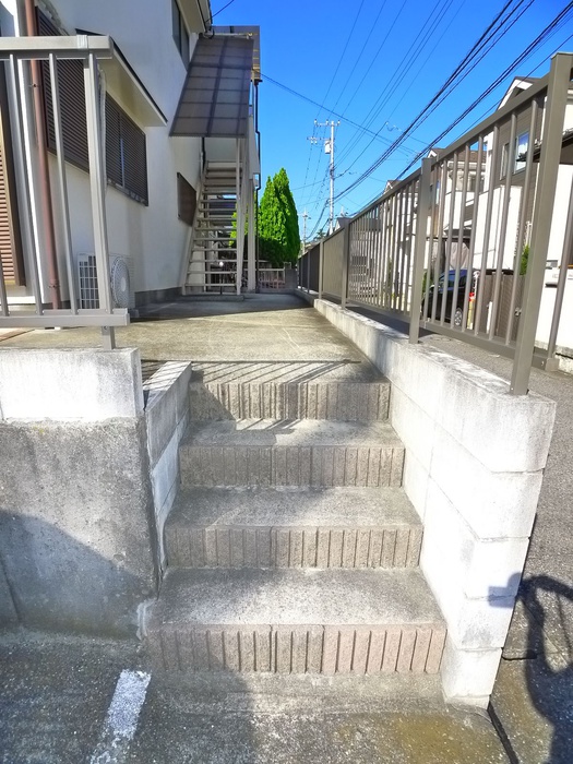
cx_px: 286
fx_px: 530
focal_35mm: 24
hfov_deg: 56.8
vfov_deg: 71.6
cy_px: 382
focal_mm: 5.1
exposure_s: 1/500
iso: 400
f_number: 4
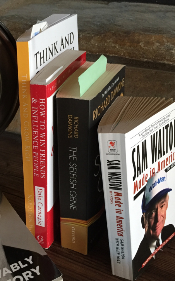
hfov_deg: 29.4
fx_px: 320
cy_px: 140
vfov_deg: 47.2
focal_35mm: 42
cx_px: 20
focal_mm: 4.15
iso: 160
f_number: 2.2
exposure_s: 1/30
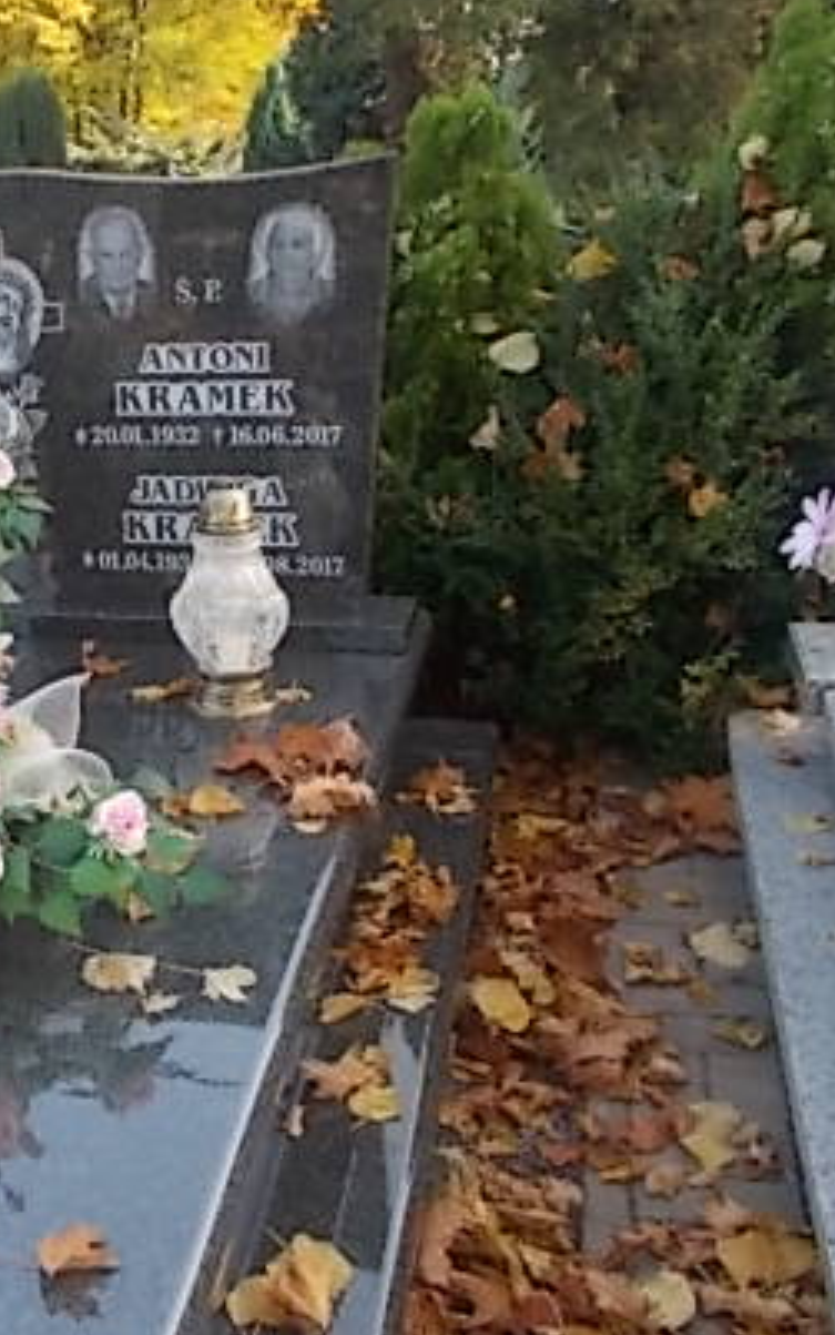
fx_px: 1600
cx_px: 13
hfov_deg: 27.7
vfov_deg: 45.2
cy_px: 599
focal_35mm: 44
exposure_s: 1/60
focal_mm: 4.6
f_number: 3.2
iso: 80
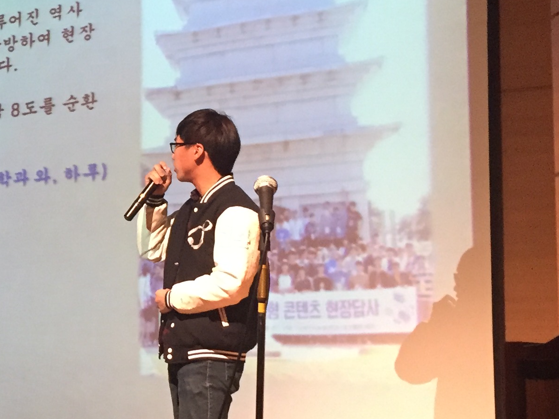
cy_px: 223
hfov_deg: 22.9
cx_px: -92
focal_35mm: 79
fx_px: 1276
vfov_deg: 18.7
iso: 250
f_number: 2.2
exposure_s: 1/30
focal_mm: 4.15
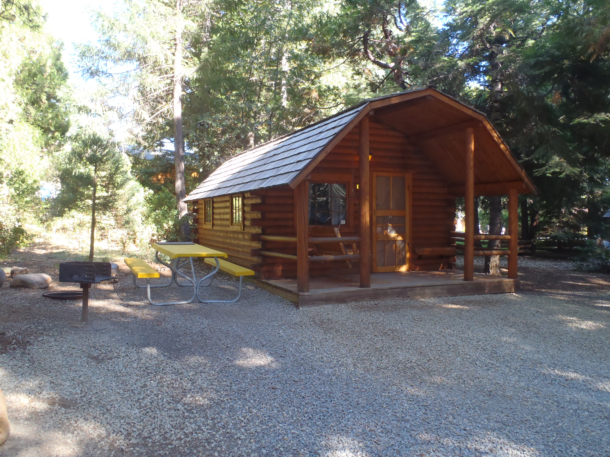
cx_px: 305
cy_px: 228
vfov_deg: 49.7
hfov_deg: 63.4
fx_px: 493
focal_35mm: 28
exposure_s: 1/30
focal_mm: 5
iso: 125
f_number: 3.9
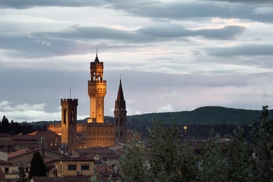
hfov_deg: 10.3
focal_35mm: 200
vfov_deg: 6.9
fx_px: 1517
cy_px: 91
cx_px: 136
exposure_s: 1/20
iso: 400
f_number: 6.3
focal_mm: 200
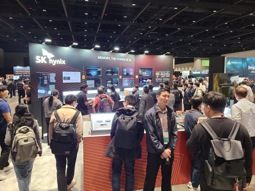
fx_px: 192
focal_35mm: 26
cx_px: 128
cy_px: 96
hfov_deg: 67.3
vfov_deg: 53.1
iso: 200
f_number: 1.8
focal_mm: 5.4
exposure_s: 1/40
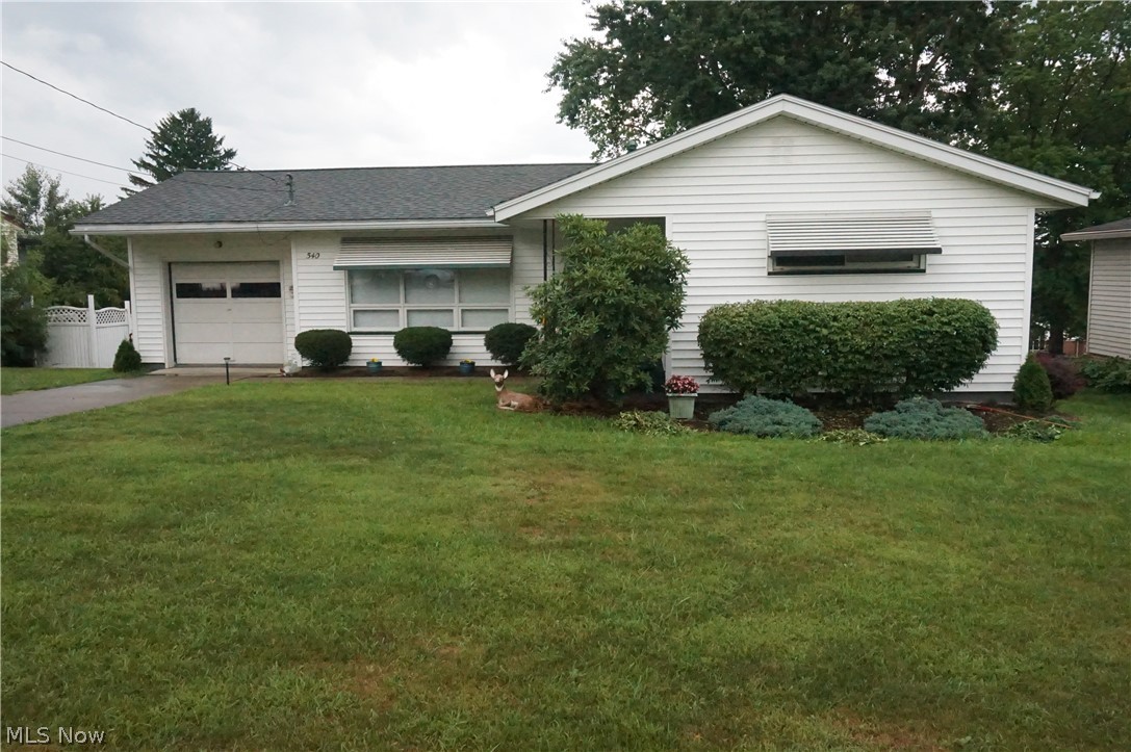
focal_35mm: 28
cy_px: 376
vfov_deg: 45.6
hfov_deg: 64.6
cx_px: 566
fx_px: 895
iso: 8000
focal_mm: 19
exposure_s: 1/1600
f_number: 10
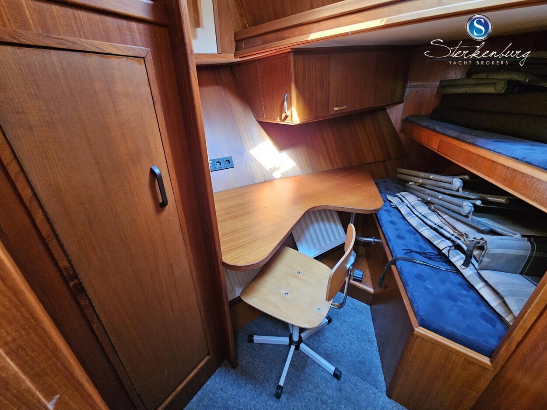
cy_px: 205
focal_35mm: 13
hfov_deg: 106.2
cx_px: 274
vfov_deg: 89.9
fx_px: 205
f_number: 2.2
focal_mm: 2.2
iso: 500
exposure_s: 1/33
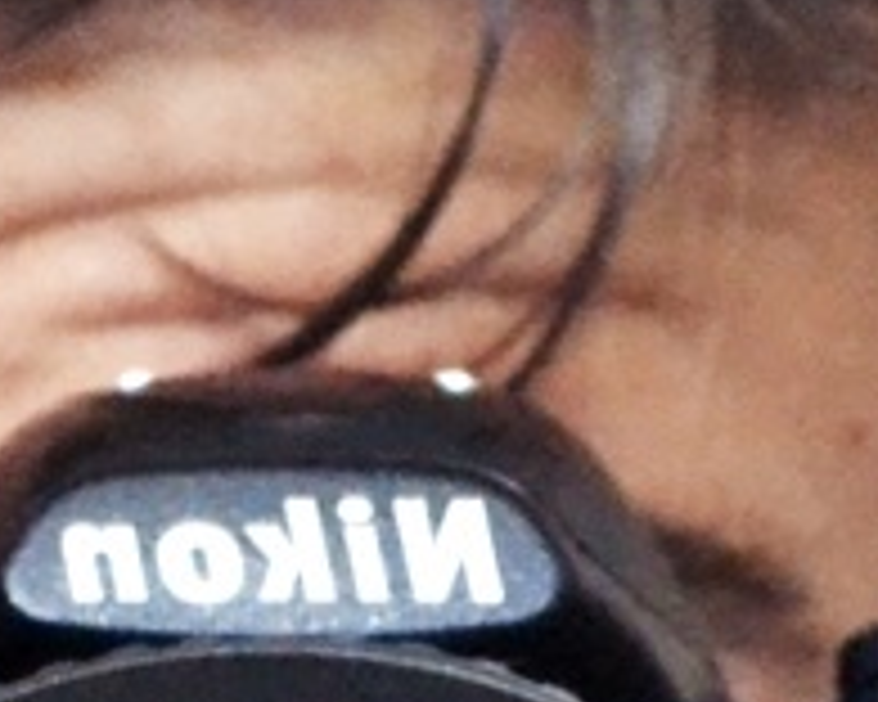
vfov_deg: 3.3
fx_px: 12031
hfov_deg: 4.2
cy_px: 938
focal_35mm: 463
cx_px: 77
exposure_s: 1/80
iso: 3200
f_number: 5.3
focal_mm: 40
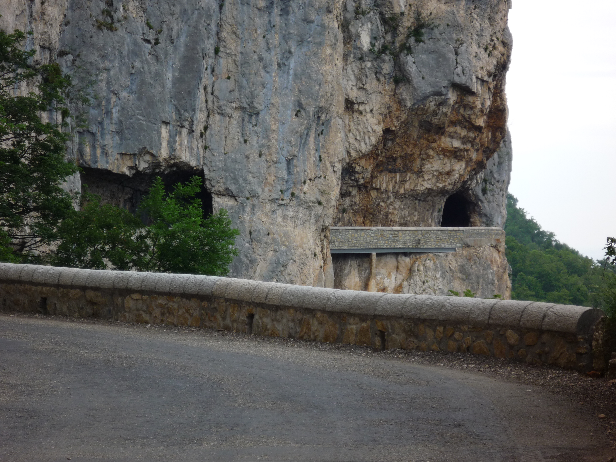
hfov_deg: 15.1
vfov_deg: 11.3
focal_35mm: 131
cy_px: 231
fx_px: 2331
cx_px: 308
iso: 100
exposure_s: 1/100
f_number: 5.8
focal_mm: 22.8
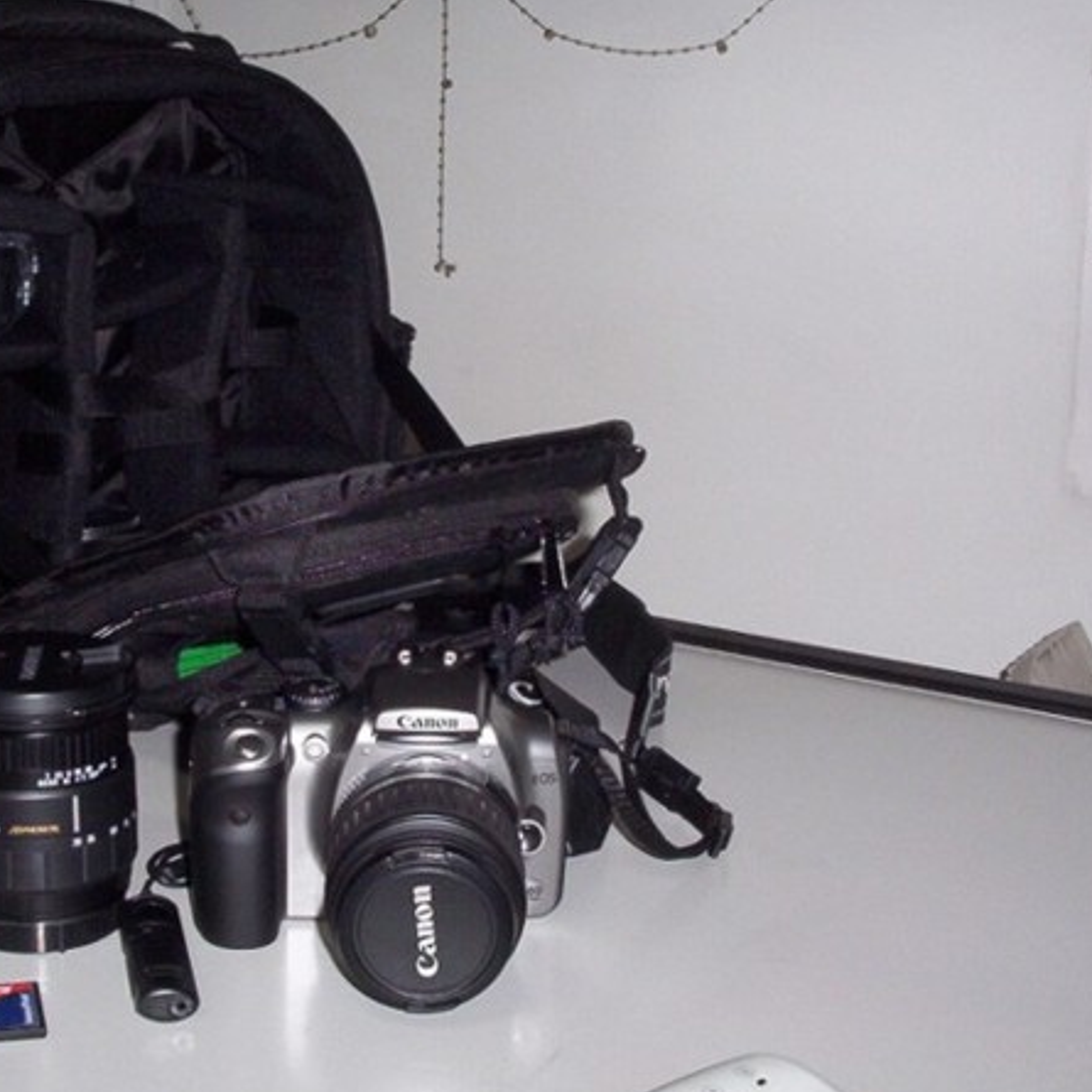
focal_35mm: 58
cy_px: 486
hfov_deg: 29.5
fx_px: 2070
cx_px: 452
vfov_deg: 29.5
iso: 140
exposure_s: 1/30
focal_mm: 6
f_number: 4.5
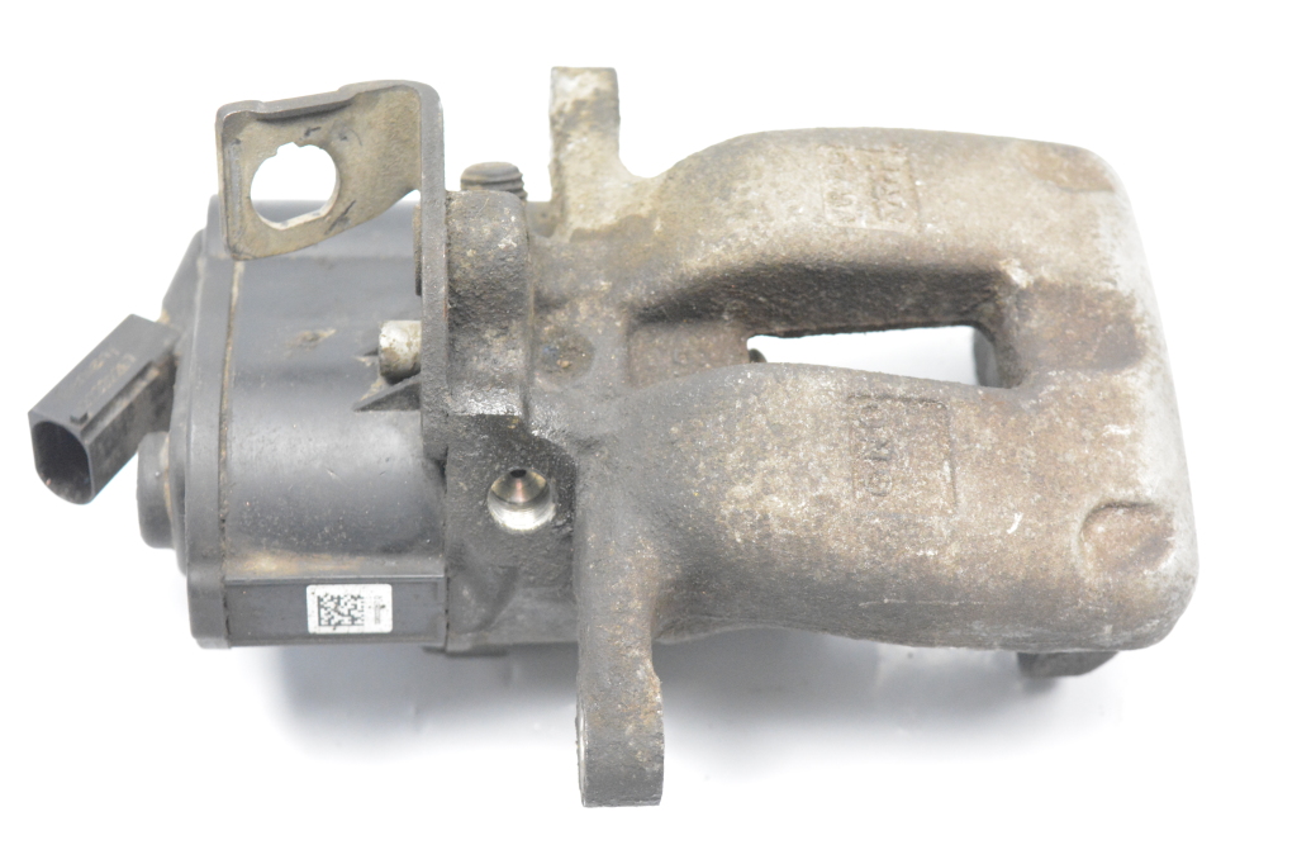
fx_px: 2593
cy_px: 432
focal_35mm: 72
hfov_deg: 28.1
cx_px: 648
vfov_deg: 18.9
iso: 6400
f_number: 7.1
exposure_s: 1/500
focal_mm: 48
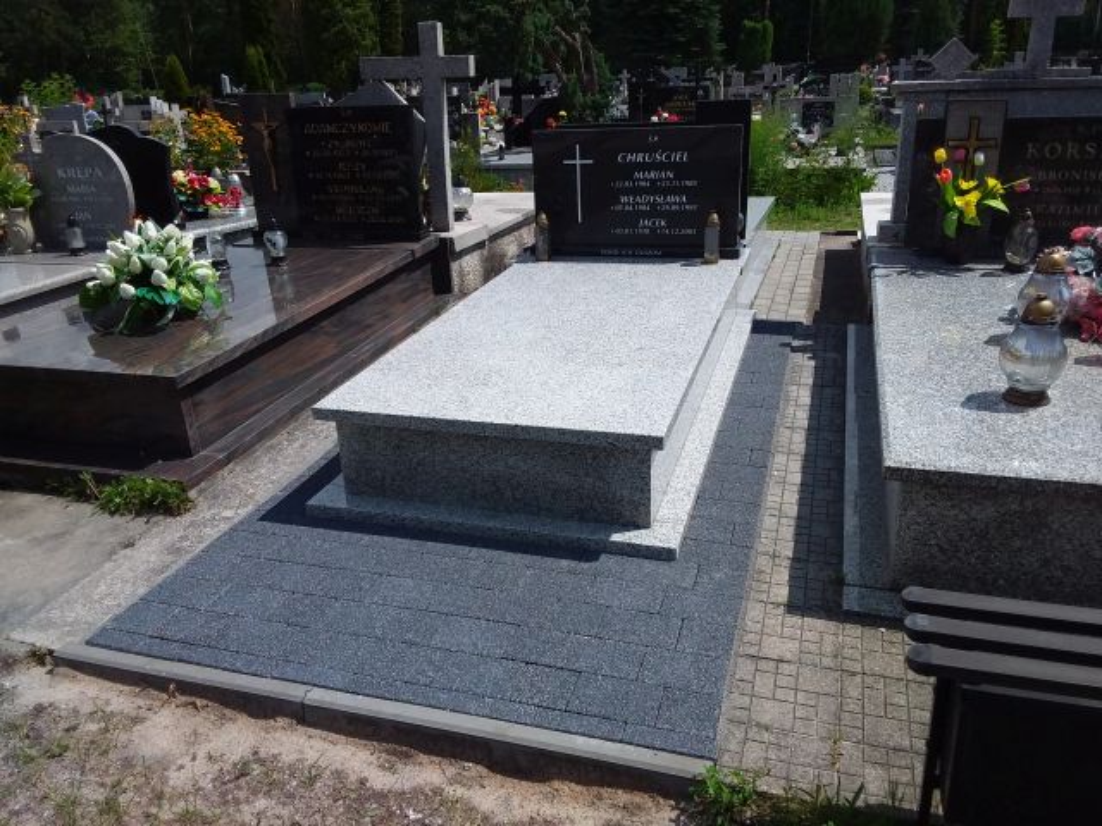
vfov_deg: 49.7
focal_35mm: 28
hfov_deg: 63.4
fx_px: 891
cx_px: 551
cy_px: 413
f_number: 1.9
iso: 40
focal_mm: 2.91
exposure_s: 1/2983
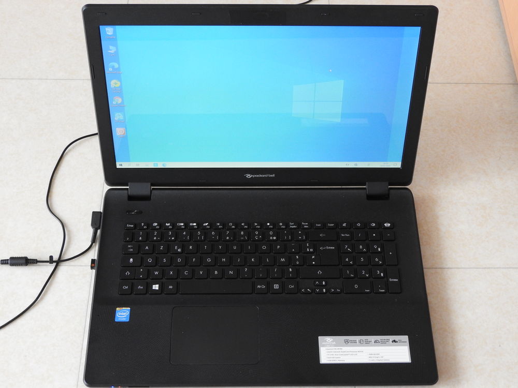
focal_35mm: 60
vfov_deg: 24.4
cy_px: 194
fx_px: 898
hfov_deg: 32.2
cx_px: 259
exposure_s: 1/13
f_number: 4.2
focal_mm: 10.7
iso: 400
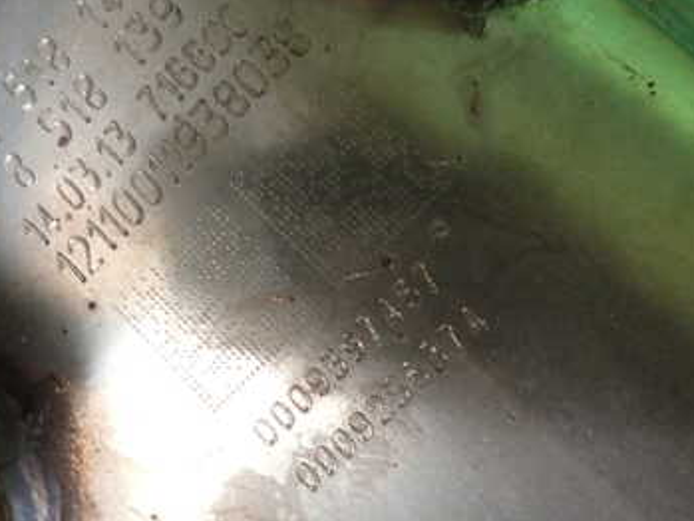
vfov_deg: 33.6
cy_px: 221
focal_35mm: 43
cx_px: 157
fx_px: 862
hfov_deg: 42.2
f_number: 2
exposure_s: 1/50
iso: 200
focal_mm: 4.5
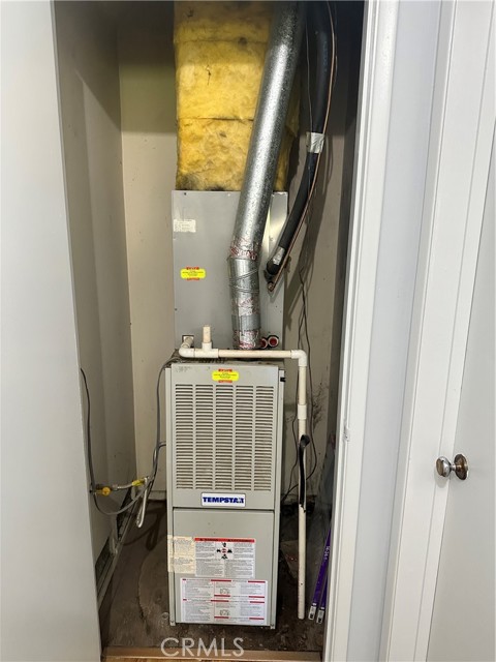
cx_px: 248
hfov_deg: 56.8
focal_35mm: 24
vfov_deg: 71.6
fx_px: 459
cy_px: 331
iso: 500
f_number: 1.78
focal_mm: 6.86
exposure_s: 1/60
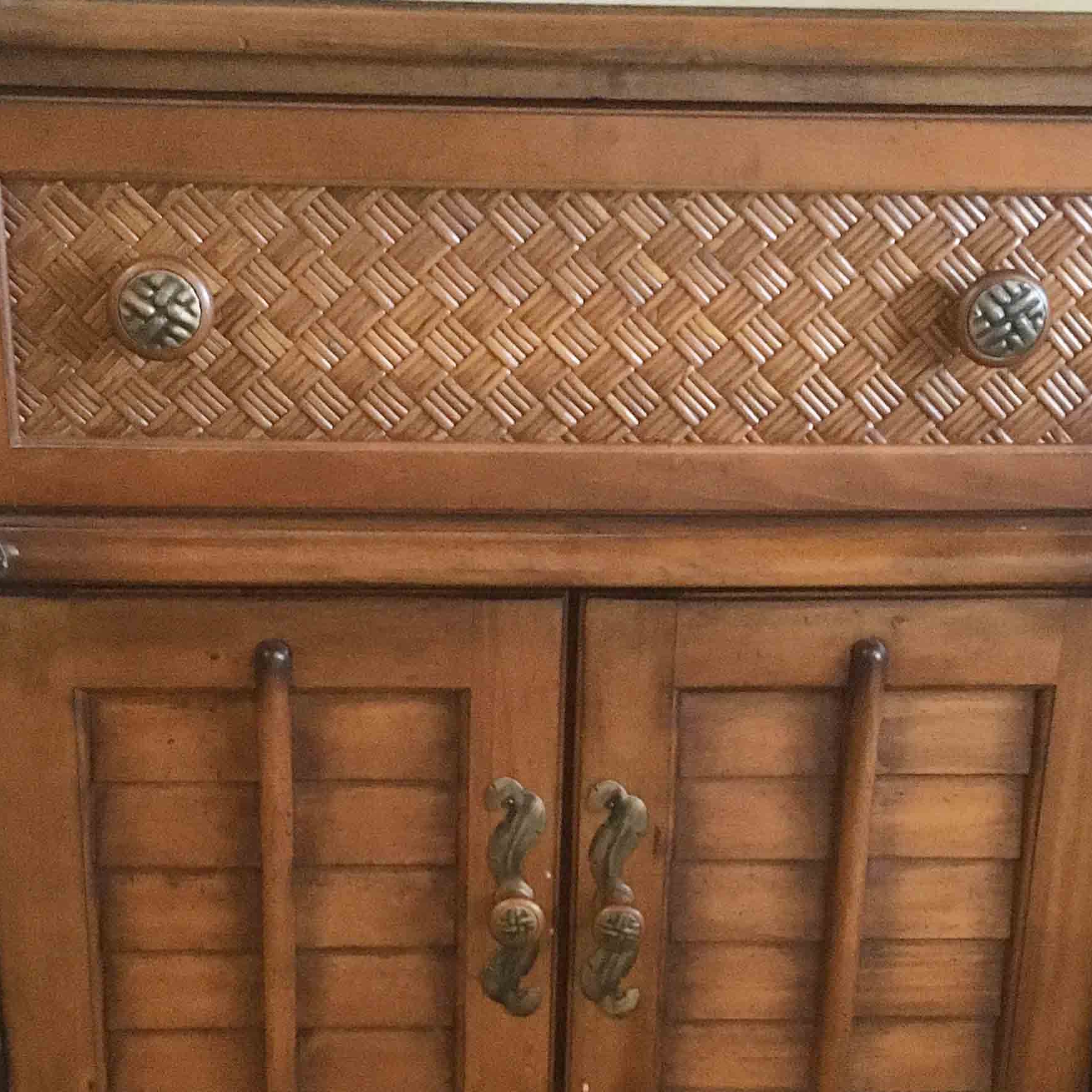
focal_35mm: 59
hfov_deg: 29.1
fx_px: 2106
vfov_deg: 28.9
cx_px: 541
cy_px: 738
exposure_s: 1/15
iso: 320
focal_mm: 4.15
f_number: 2.2
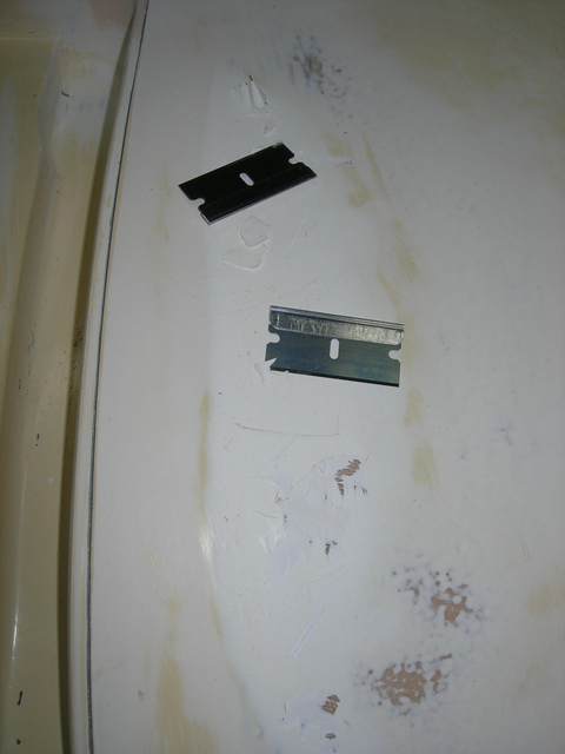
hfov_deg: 37.7
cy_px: 377
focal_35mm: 38
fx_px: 827
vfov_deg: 49.0
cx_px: 282
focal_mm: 7.8
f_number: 4.8
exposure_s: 1/60.1
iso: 64
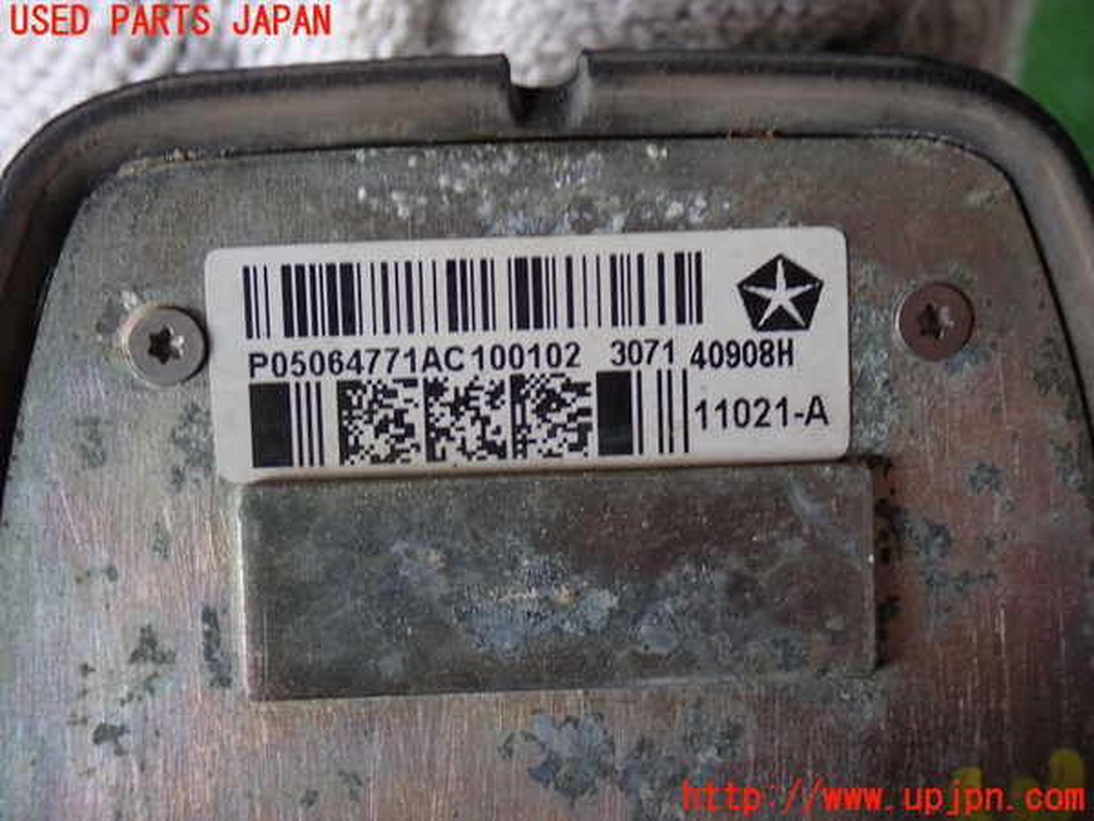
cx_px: 547
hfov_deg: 38.2
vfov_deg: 29.1
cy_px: 410
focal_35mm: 50
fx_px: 1580
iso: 200
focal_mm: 9.01
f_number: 3.2
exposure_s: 1/50
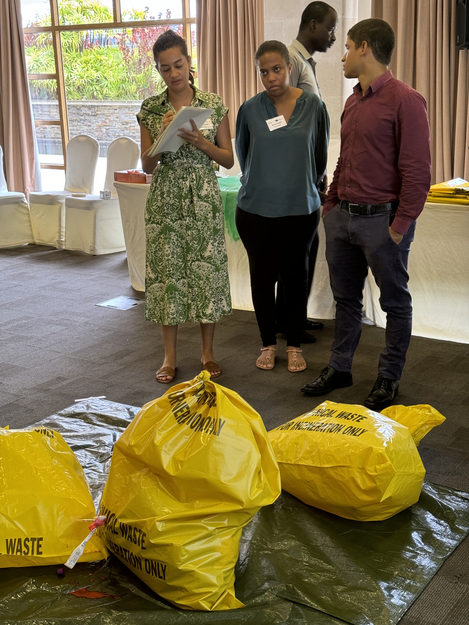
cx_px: 234
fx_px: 867
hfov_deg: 30.3
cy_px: 312
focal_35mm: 48
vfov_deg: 39.7
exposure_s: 1/33
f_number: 1.78
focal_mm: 6.76
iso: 250
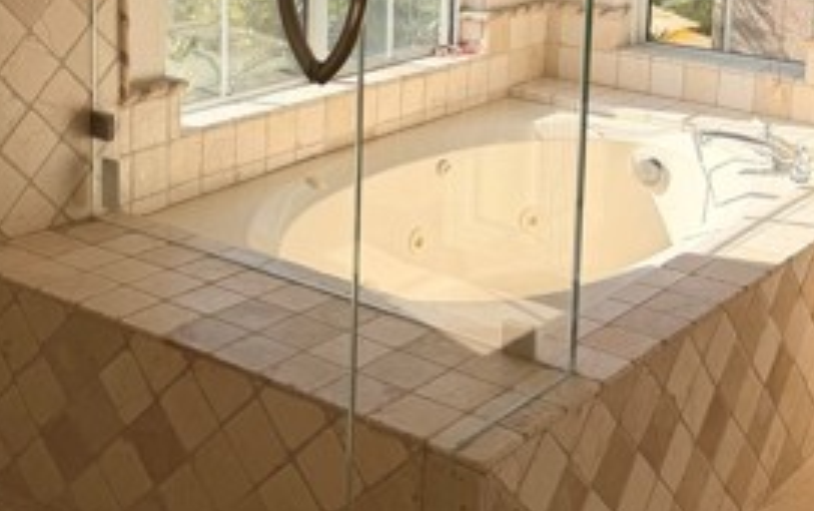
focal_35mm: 60
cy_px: 0
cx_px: 412
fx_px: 1332
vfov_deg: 21.0
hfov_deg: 34.0
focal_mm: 6.76
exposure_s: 1/2525
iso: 100
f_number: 1.78
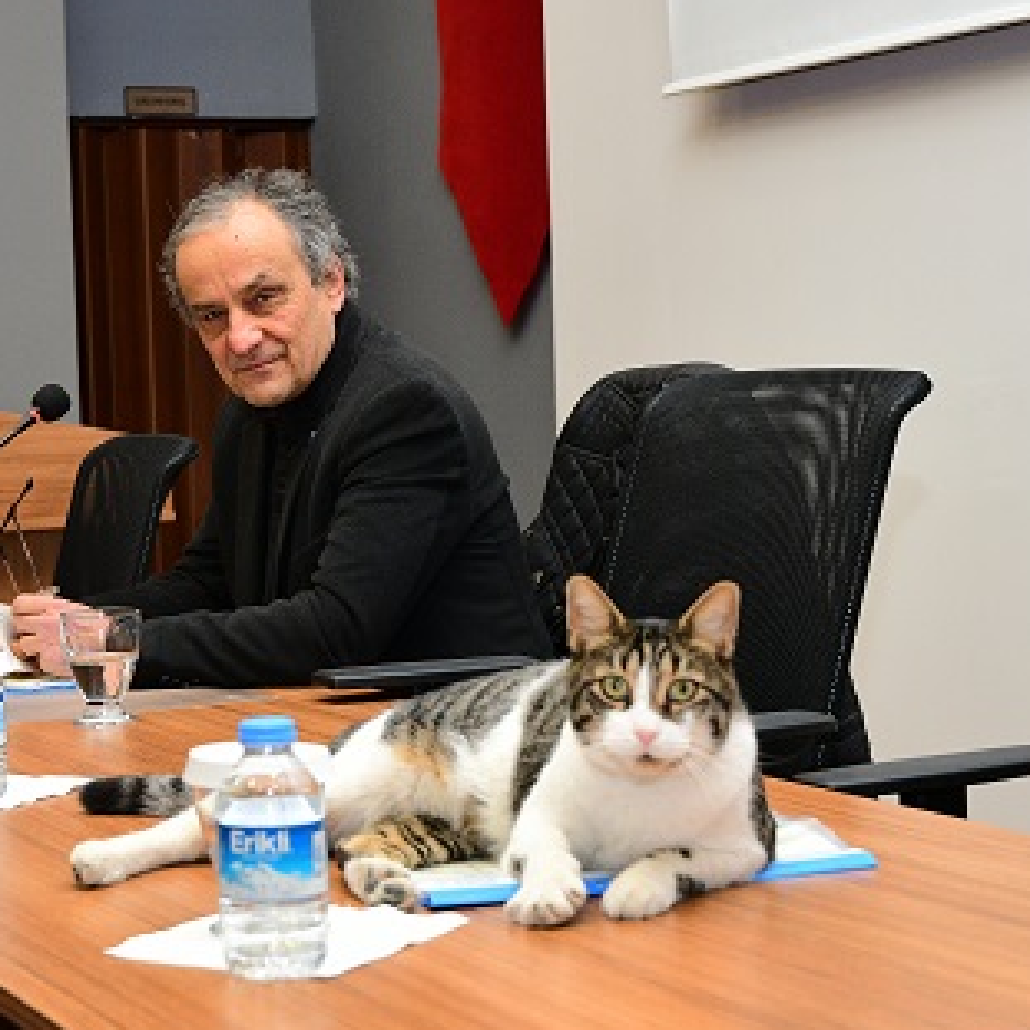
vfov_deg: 24.7
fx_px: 2348
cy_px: 460
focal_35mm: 70
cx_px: 454
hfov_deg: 24.7
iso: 1250
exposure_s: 1/125
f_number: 4
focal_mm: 31
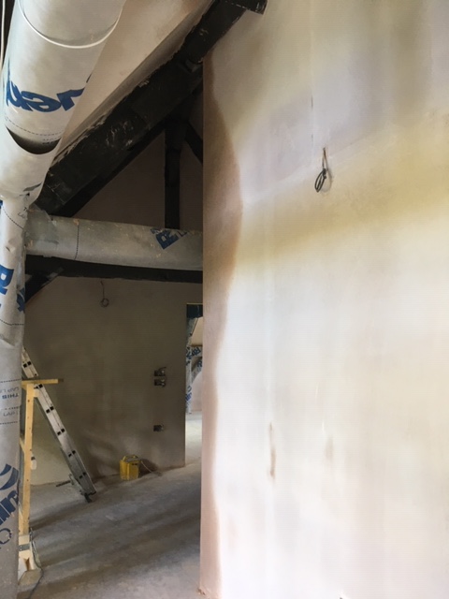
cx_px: 224
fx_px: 502
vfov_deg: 61.7
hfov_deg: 48.2
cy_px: 300
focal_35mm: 29
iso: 100
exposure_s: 1/33
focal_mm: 4.15
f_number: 2.2
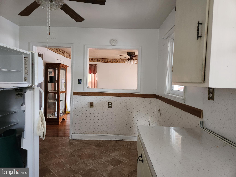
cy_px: 88
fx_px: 157
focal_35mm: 23
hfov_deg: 73.9
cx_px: 118
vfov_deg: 58.9
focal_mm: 5.4
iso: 640
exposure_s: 1/40
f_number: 1.8
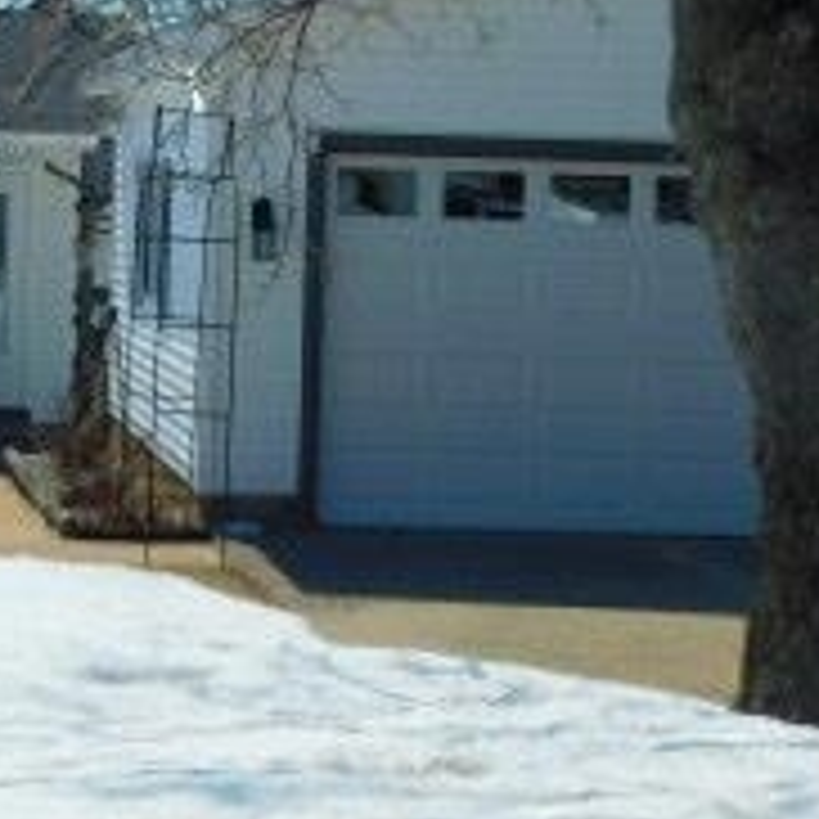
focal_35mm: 112
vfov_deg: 15.5
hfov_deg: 15.2
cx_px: -22
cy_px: 176
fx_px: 2998
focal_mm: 6.3
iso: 125
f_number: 7
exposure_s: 1/800
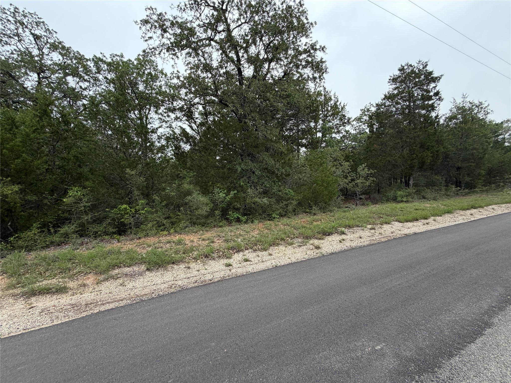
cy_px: 192
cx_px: 256
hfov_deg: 102.1
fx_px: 207
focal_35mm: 14
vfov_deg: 85.7
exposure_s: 1/121
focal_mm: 2.22
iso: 160
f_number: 2.2
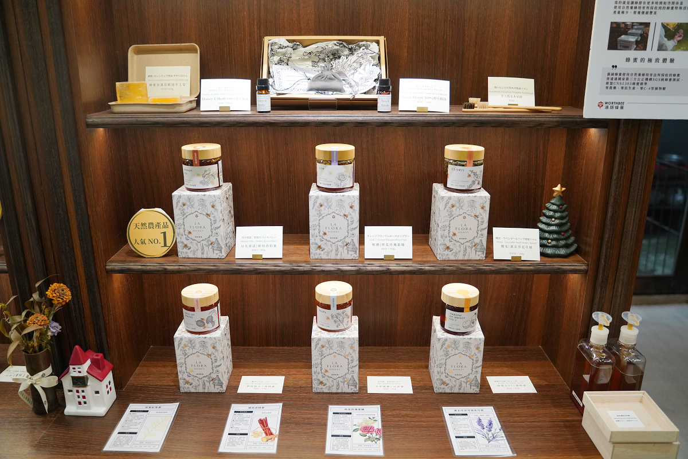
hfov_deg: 65.5
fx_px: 535
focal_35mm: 28
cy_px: 230
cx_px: 344
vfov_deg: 46.4
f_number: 3.2
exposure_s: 1/160
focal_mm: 28
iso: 1600
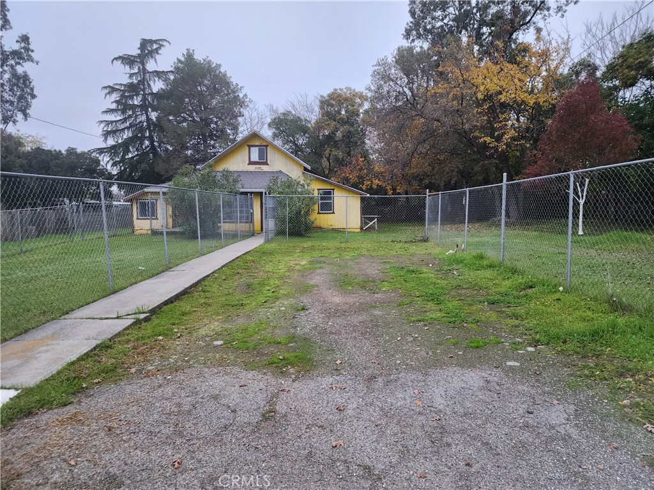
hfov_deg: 73.9
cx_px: 327
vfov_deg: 58.9
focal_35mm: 23
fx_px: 435
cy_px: 245
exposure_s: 1/120
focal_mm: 6.4
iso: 250
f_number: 1.8
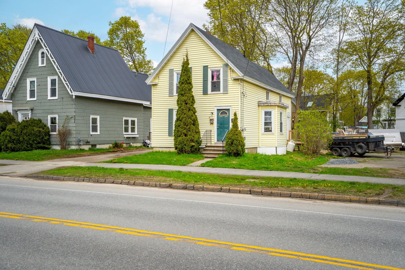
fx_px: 382
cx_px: 202
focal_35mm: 34
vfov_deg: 38.9
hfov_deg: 55.8
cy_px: 135
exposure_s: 1/250
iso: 50
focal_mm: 34
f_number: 9
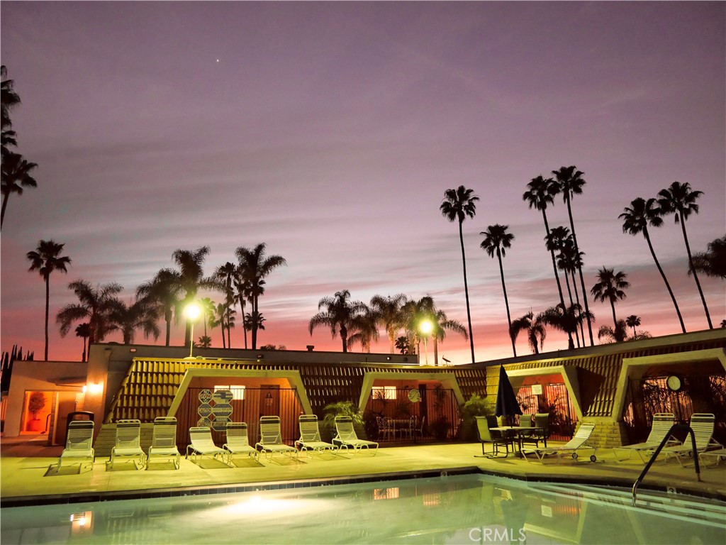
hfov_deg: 71.6
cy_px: 272
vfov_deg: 56.8
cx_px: 363
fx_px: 503
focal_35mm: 24
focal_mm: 12
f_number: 3.5
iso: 5000
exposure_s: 1/50
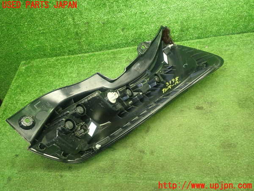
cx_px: 127
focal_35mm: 30
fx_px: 220
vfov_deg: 46.8
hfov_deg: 60.0
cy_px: 96
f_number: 2.3
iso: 400
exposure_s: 1/30
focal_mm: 5.4
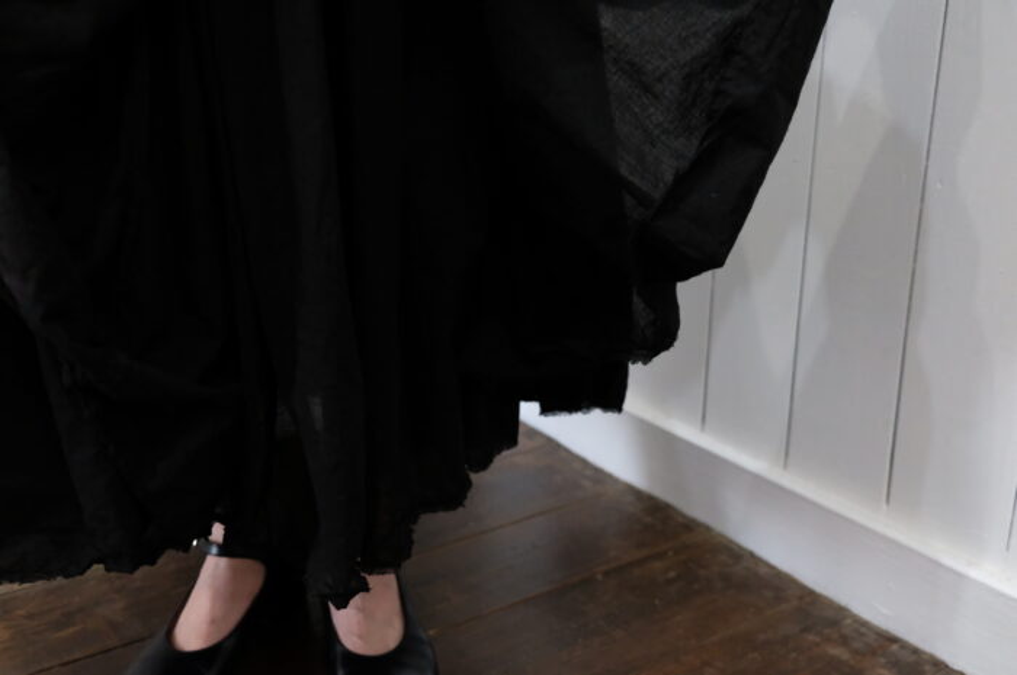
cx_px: 508
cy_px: 338
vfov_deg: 39.9
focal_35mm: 33
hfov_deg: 57.3
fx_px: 931
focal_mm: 22.3
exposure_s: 1/100
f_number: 3.6
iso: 5000
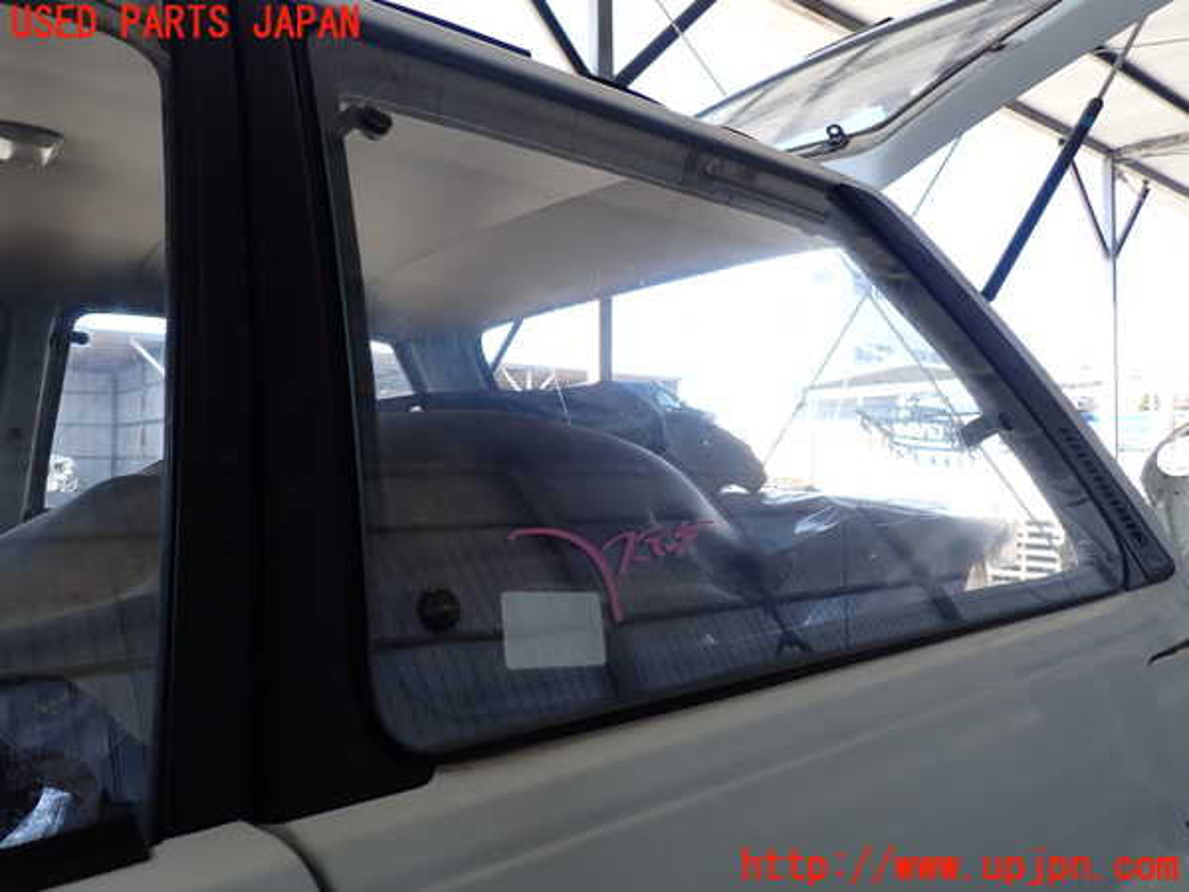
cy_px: 446
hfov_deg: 69.4
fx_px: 859
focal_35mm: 25
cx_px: 594
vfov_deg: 54.9
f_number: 2.8
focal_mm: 4.5
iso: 100
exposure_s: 1/160
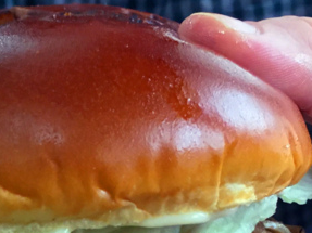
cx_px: 46
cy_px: 293
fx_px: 874
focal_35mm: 97
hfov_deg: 19.9
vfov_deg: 14.7
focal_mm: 4.15
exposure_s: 1/30
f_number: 2.2
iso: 160
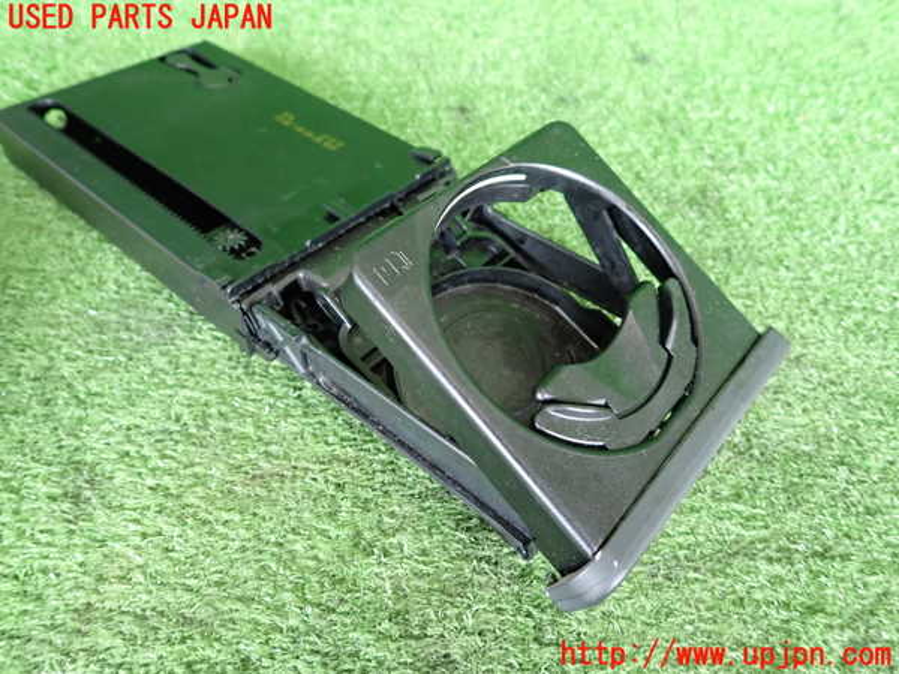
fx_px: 649
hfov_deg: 69.4
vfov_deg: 54.9
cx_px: 450
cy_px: 337
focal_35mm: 25
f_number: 2
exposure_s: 1/30
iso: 500
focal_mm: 4.5
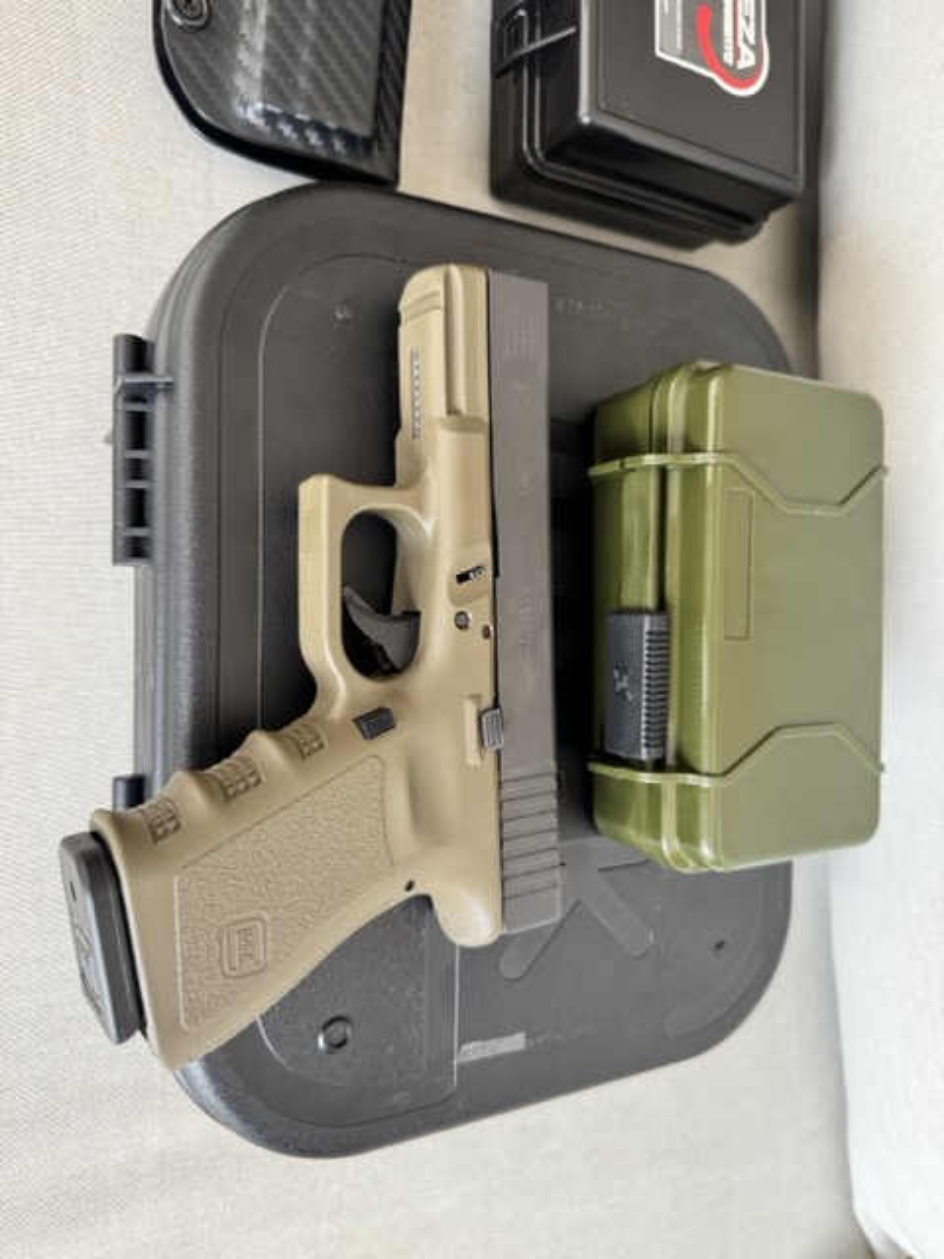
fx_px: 873
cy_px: 630
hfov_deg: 56.8
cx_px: 472
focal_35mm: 24
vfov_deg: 71.6
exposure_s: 1/60
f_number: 1.78
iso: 250
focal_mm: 6.76
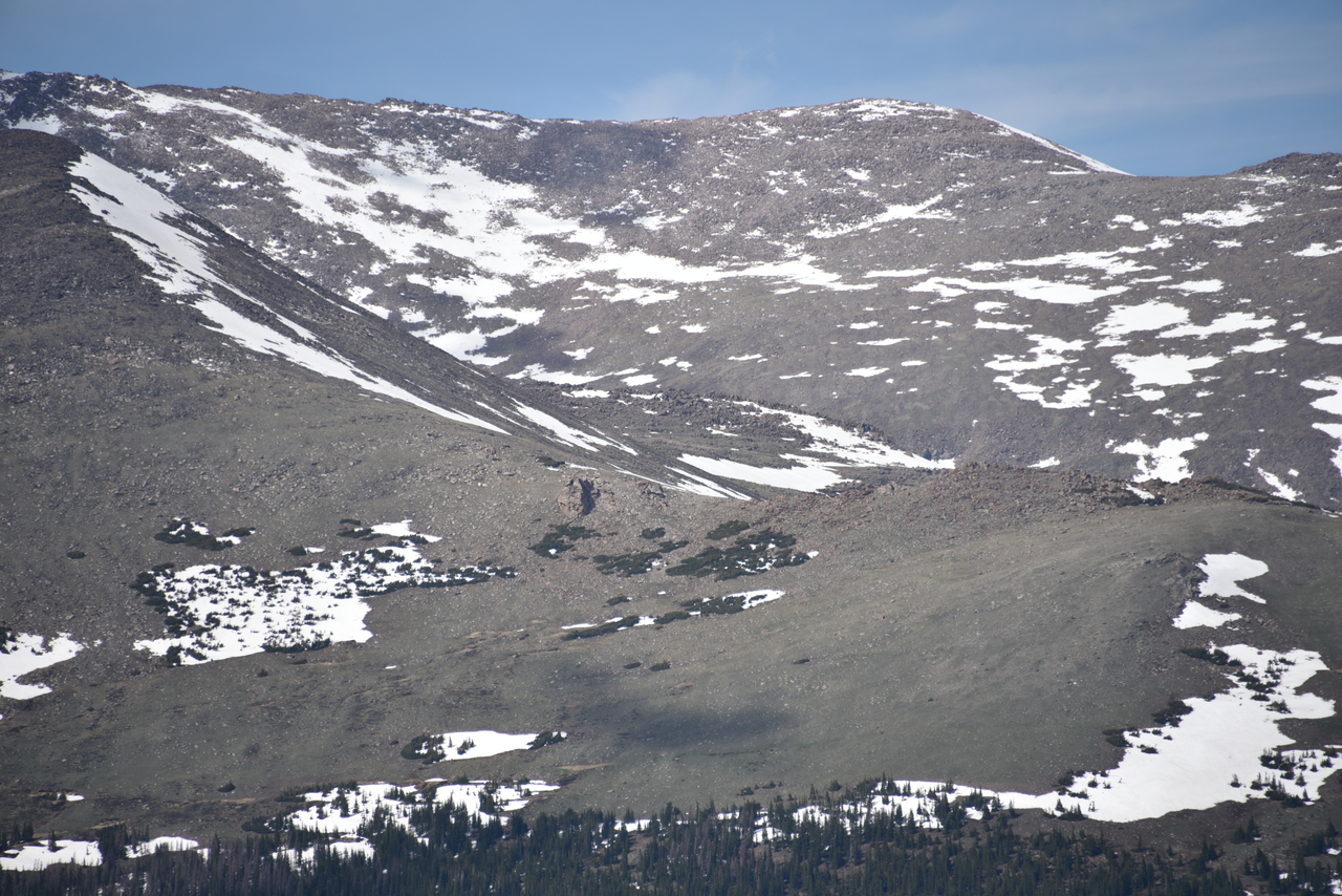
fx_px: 11185
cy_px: 448
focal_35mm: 300
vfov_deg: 4.6
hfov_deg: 6.9
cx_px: 671
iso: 100
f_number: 7.1
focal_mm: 300
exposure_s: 1/640
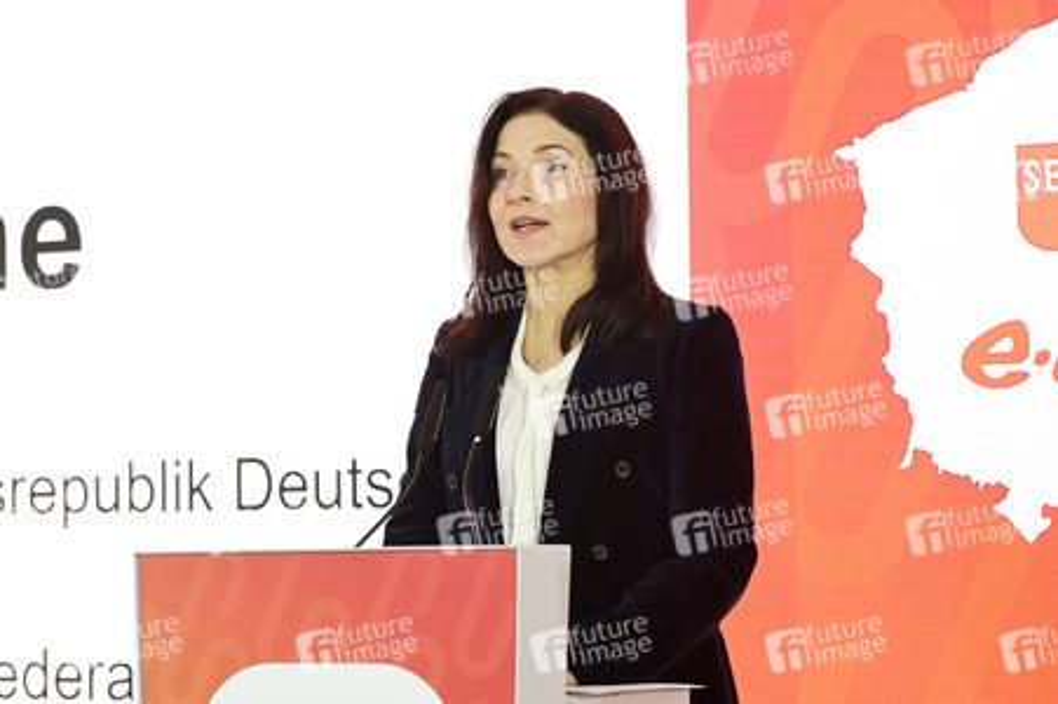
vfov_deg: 13.4
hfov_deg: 20.0
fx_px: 2995
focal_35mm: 102
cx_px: 529
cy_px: 352
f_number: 7.1
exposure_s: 1/200
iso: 3200
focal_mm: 102
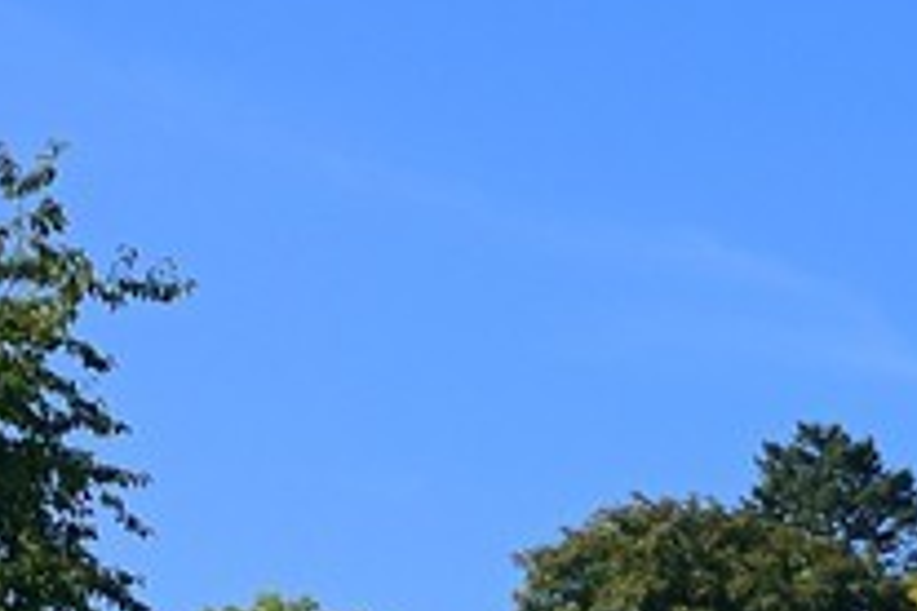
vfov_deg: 4.9
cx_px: 3105
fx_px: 6699
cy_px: 1891
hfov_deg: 6.8
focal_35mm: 263
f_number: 10
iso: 200
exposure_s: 1/250
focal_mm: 34
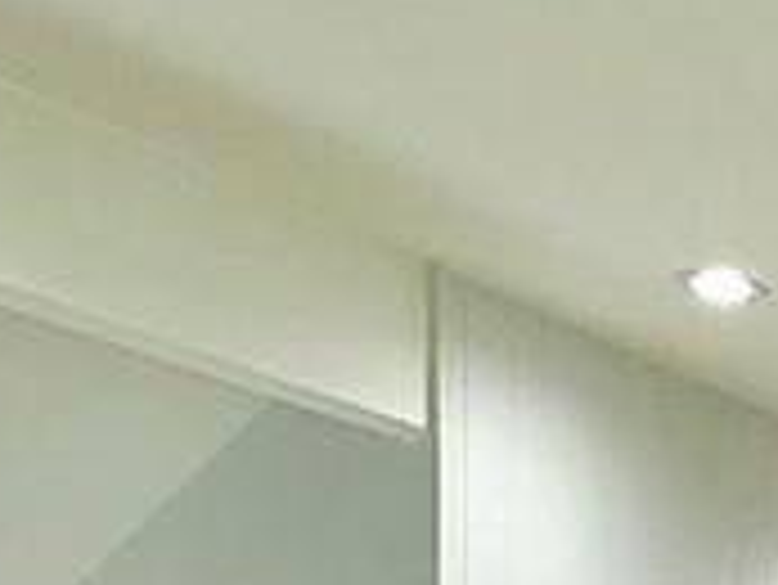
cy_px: 1638
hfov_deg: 23.5
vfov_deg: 11.8
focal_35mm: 83
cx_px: 360
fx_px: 1867
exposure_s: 1/125
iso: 50
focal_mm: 2.22
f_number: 2.2
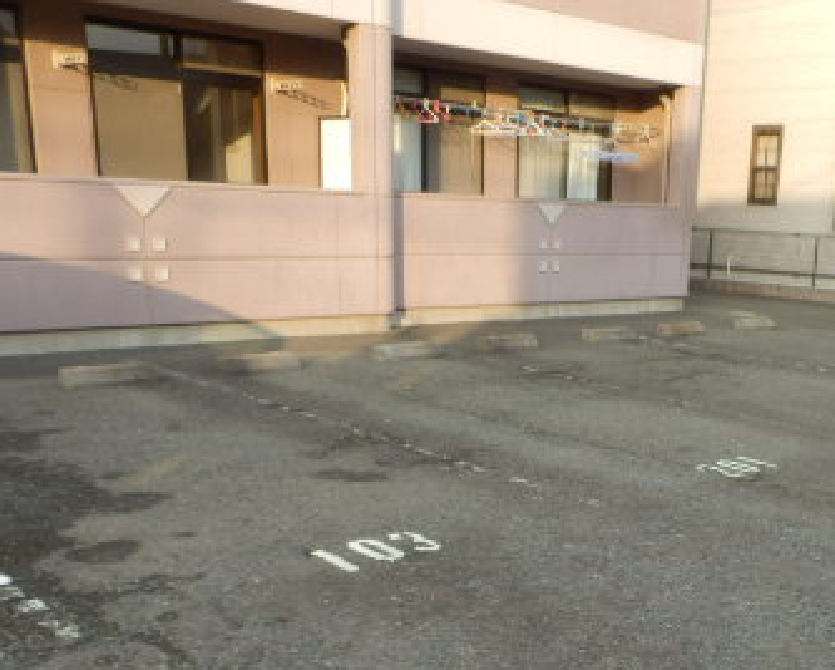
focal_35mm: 45
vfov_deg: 32.3
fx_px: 1113
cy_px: 560
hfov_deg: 40.3
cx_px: 599
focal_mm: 4.2
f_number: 3
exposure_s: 1/160
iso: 80
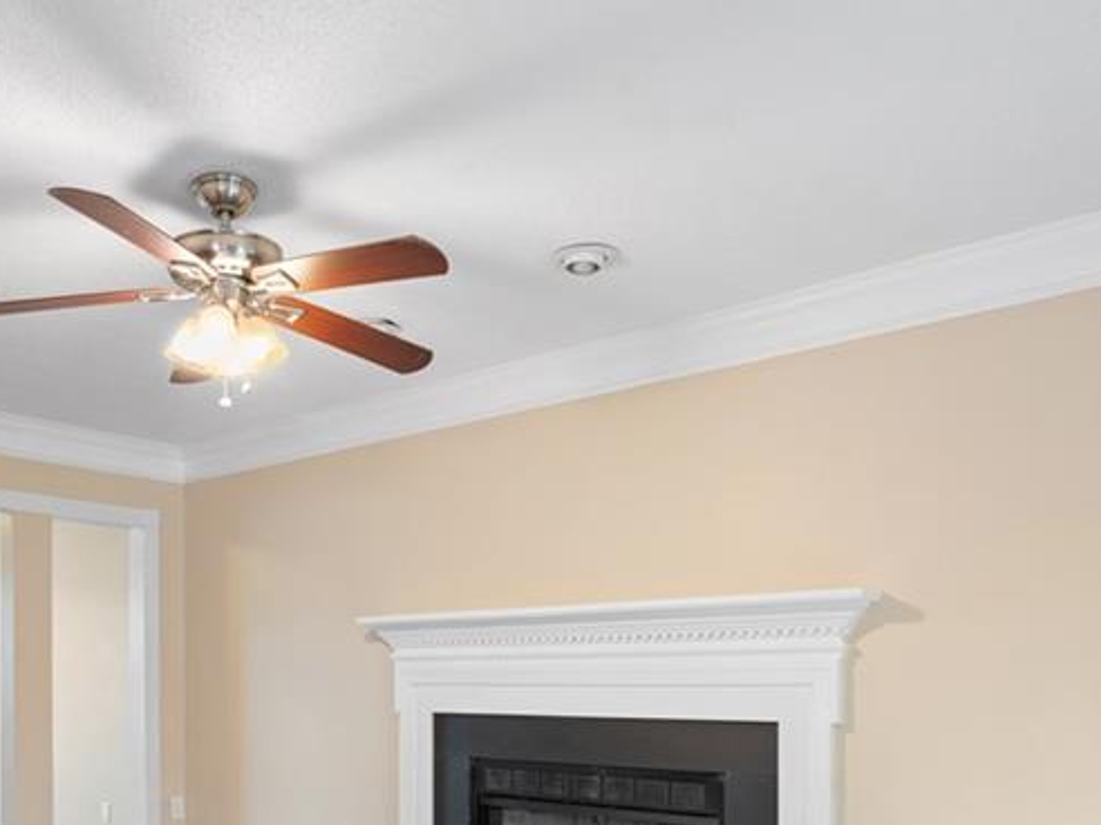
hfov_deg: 56.0
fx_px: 1018
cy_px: 691
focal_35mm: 32
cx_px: 401
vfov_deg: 41.7
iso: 320
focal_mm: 16
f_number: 8
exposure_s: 1/3
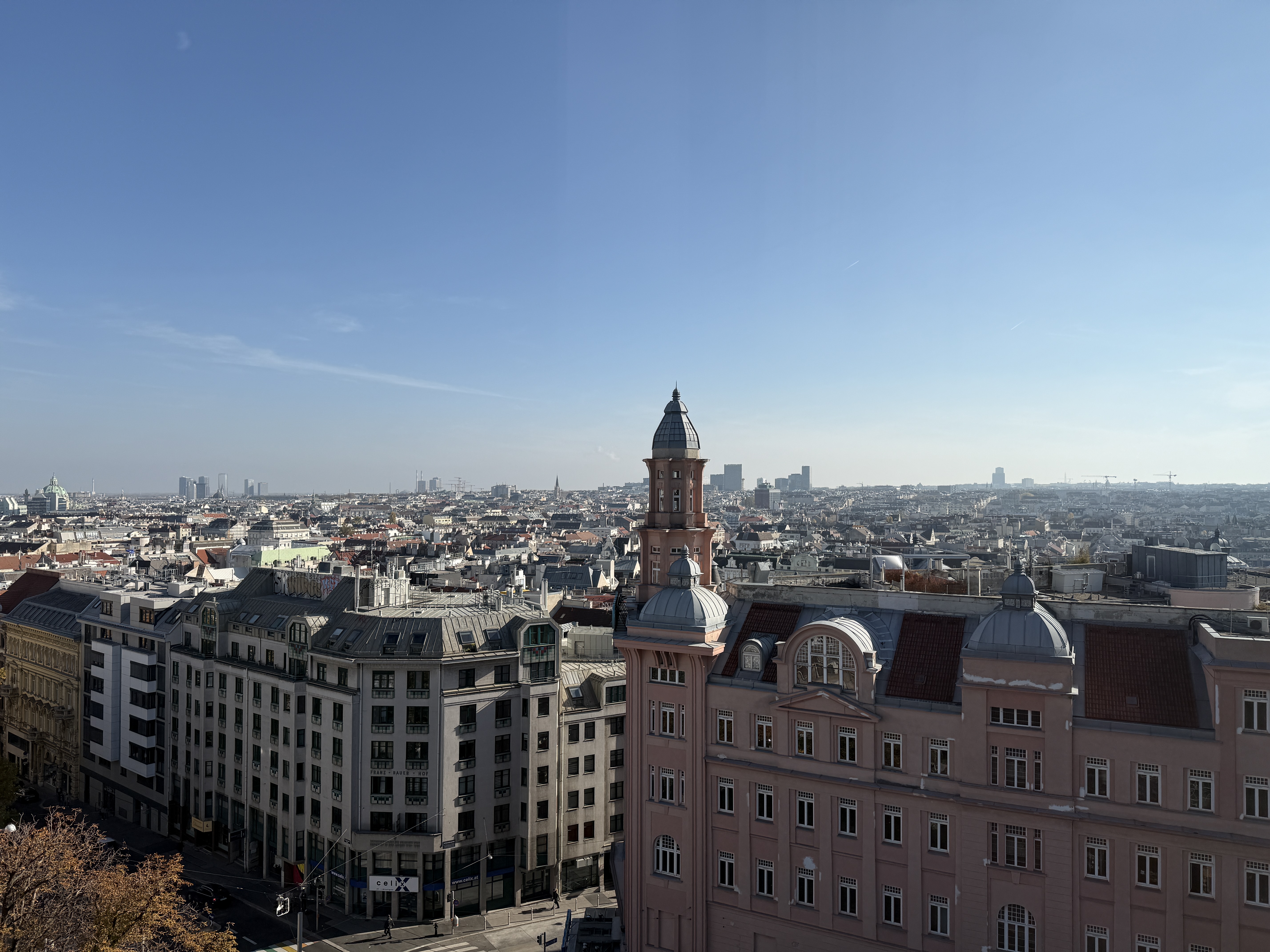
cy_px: 476
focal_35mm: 24
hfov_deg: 71.6
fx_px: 881
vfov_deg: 56.8
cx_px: 635
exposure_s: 1/3953
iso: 80
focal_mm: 6.76
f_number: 1.78
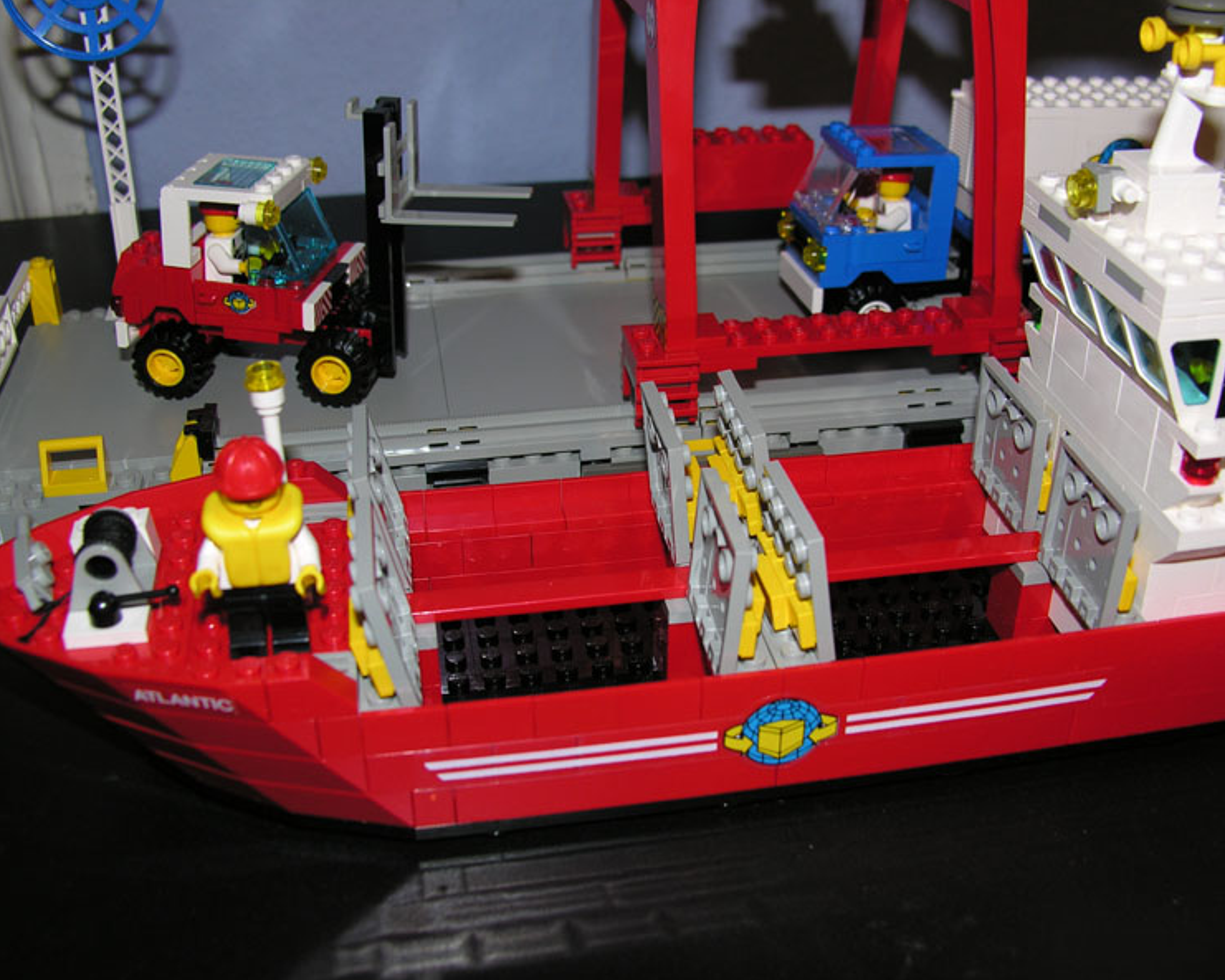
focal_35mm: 39
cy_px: 491
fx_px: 1414
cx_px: 632
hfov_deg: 46.8
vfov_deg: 38.2
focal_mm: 9.5
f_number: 2.8
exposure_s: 1/60.1
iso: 50
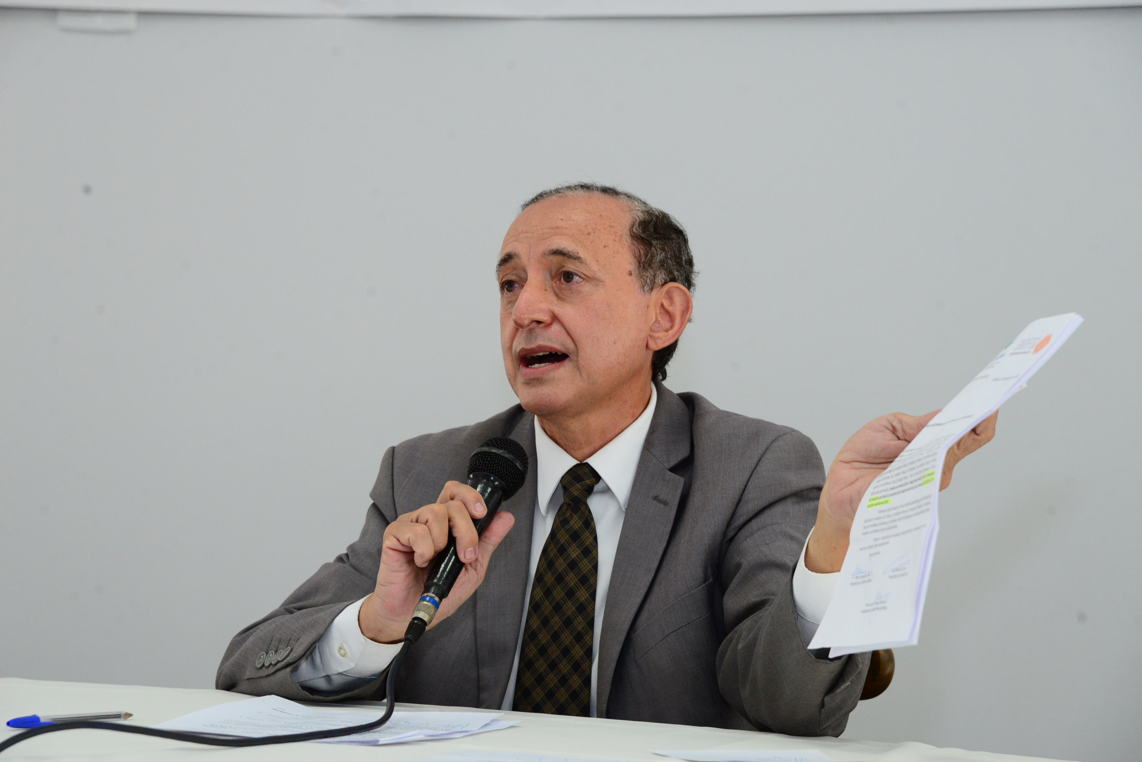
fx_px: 3808
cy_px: 381
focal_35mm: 120
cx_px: 571
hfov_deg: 17.1
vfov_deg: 11.4
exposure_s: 1/125
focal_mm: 120
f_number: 7.1
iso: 2000
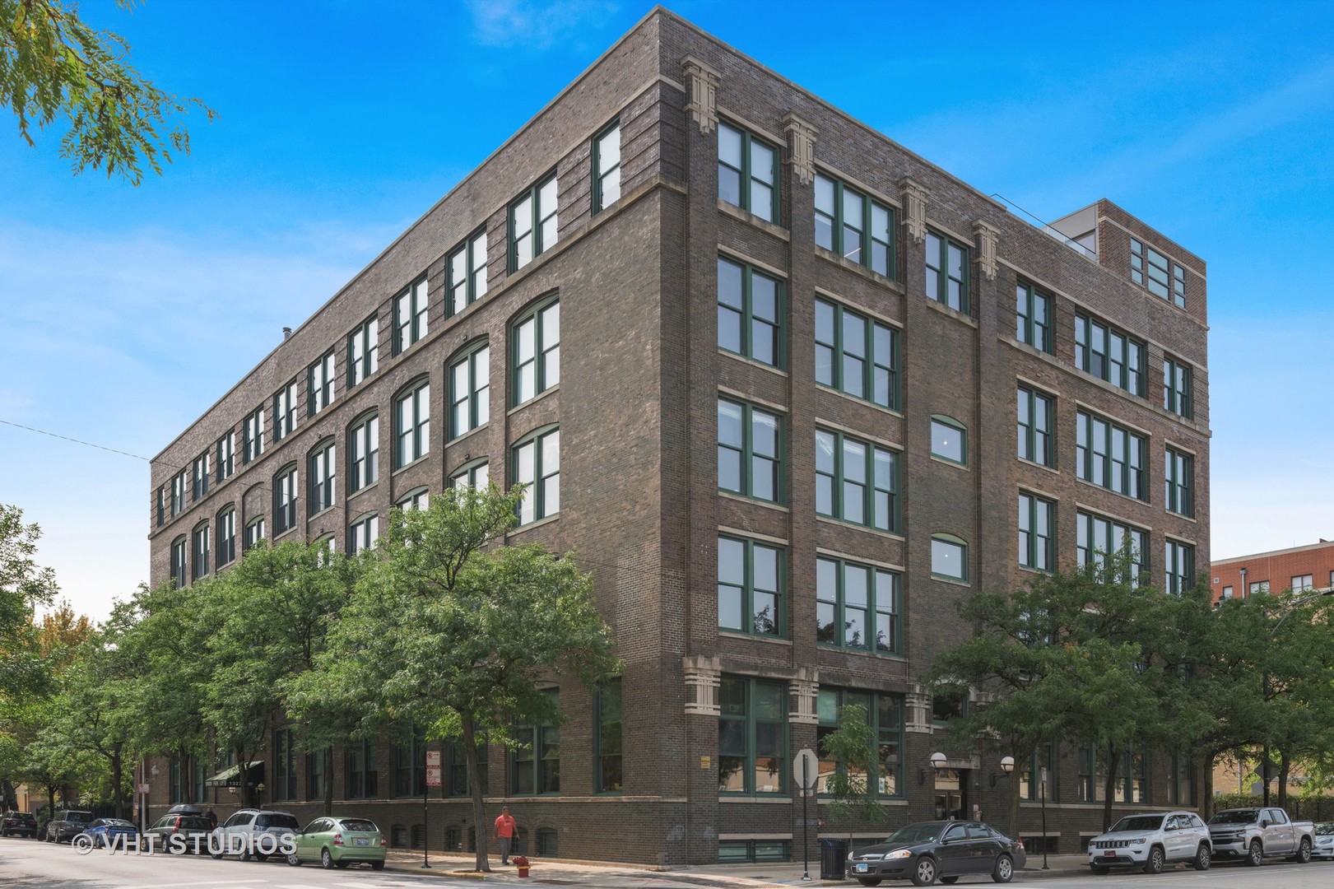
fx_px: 1037
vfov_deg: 46.4
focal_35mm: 28
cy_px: 444
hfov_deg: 65.5
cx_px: 667
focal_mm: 24
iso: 200
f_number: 11
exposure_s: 1/100
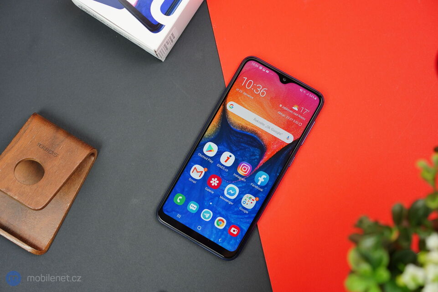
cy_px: 146
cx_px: 219
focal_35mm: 55
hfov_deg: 36.3
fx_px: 669
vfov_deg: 24.6
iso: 640
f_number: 5
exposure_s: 1/125
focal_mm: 55
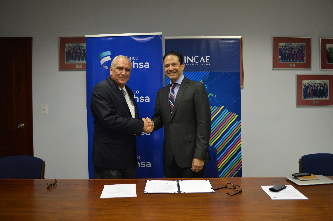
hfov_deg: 62.0
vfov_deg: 43.5
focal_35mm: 30
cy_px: 110
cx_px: 166
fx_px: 277
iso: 800
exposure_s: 1/125
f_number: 3.8
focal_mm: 20
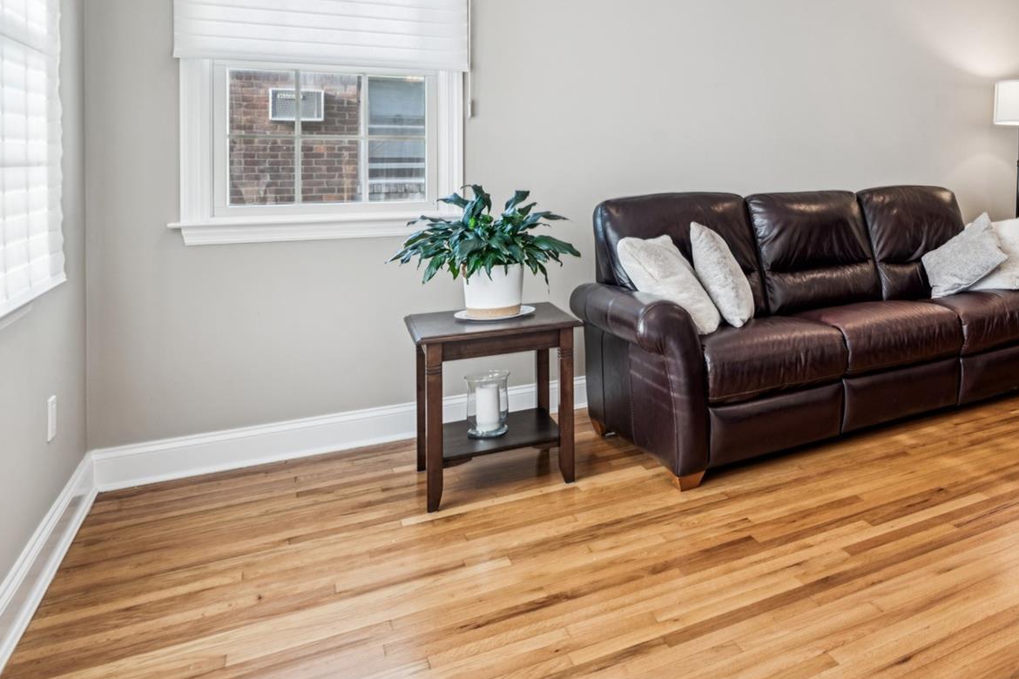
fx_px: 792
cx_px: 885
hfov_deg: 57.8
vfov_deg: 44.7
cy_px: 161
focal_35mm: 28
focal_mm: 16
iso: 125
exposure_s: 1/6
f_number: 8
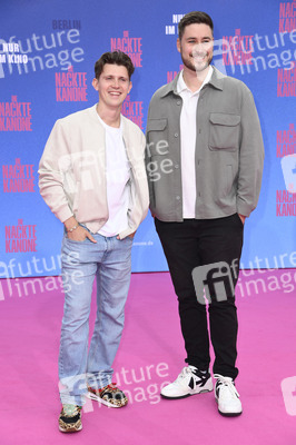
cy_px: 222
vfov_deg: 24.8
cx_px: 148
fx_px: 1013
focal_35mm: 82
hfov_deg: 16.6
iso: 250
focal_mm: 82
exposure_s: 1/250
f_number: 6.3
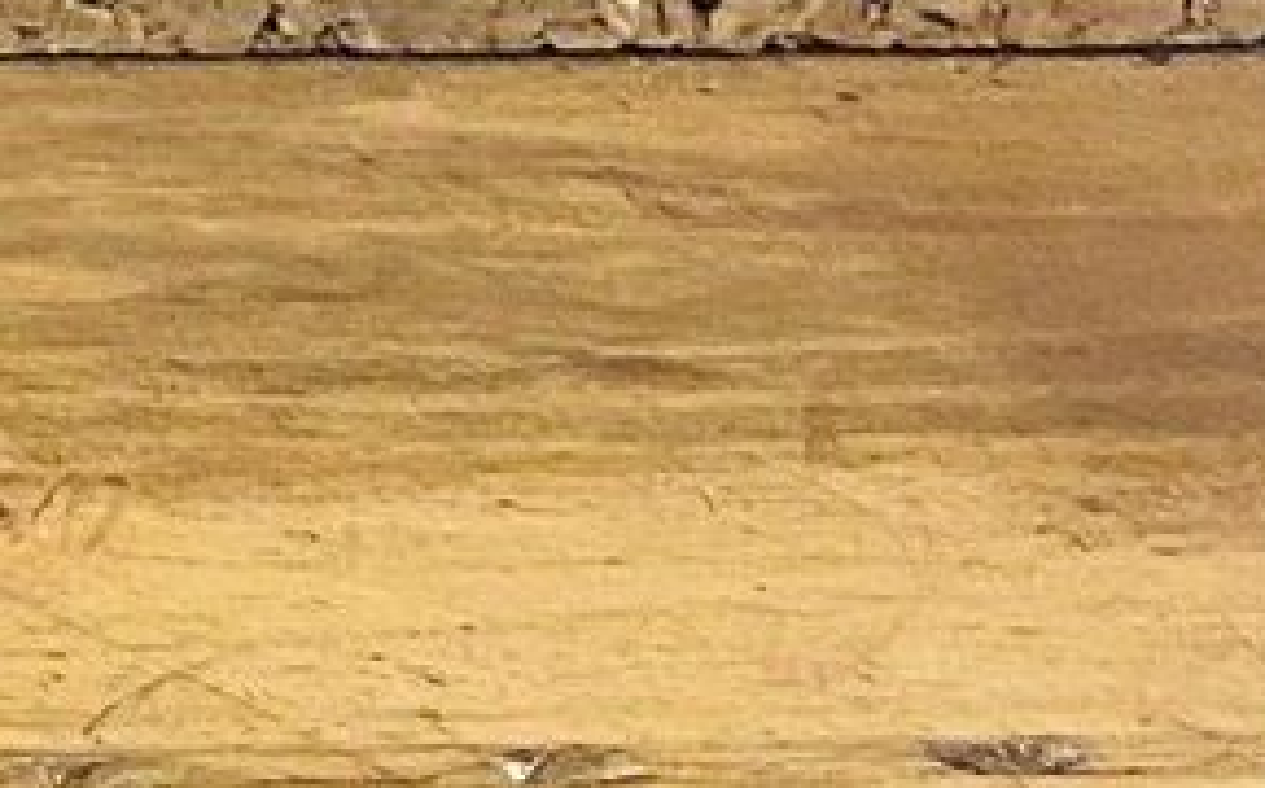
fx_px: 6578
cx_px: -1484
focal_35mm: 191
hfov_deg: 10.0
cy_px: -1226
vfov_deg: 6.5
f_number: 1.8
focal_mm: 4.25
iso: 200
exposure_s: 1/50
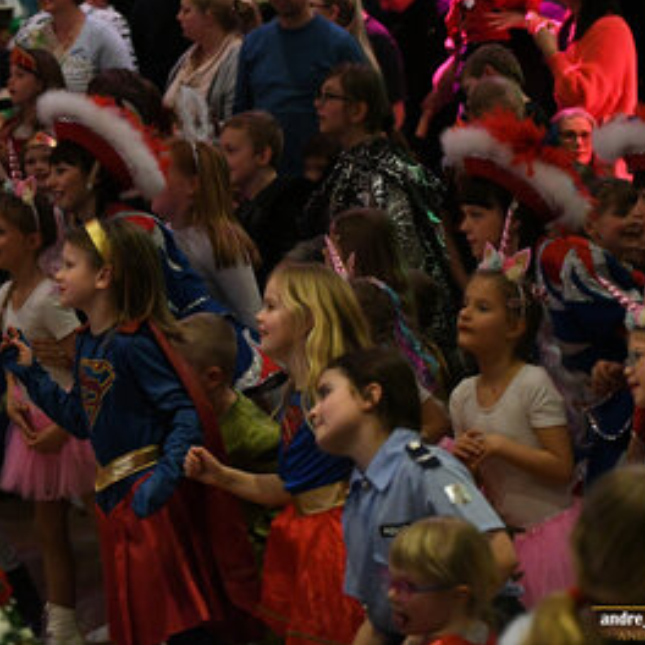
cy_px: 321
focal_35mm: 135
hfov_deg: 12.9
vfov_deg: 12.9
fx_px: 2846
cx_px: 271
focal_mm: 70
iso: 12800
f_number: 3.2
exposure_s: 1/500
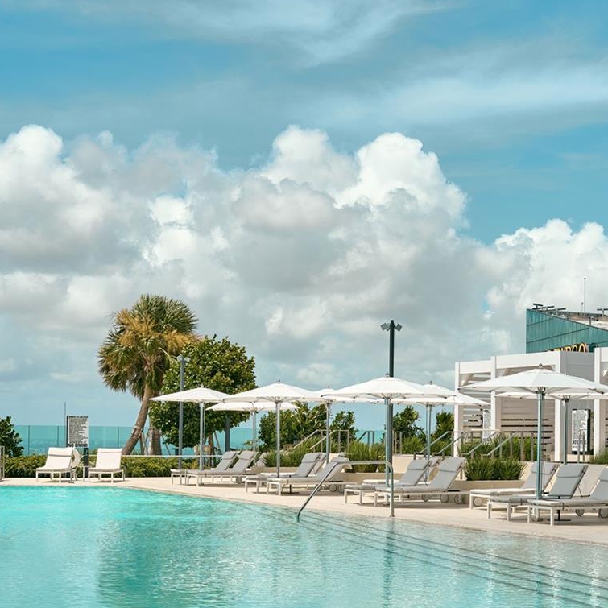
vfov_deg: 27.1
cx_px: 358
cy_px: 412
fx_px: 1252
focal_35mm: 63
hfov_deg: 27.3
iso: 125
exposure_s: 1/1000
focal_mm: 35
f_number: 7.1
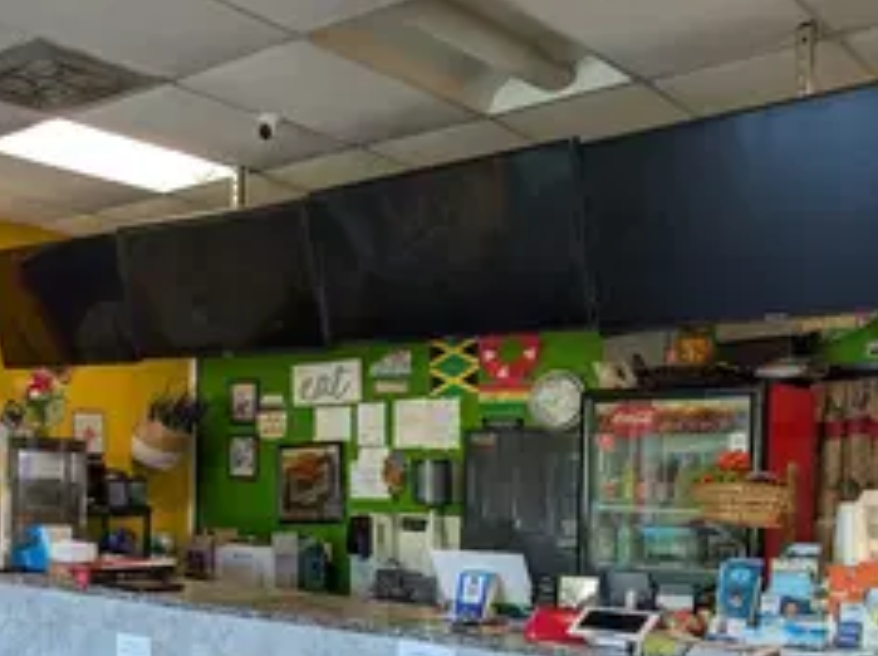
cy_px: 505
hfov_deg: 41.3
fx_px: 1089
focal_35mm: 43
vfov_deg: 32.8
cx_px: 132
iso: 52
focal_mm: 5.43
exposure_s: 1/24
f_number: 1.89
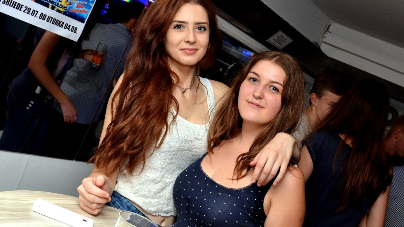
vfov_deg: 26.5
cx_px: 203
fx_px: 482
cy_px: 113
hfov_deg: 45.5
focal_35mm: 45
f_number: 10
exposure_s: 1/6
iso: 800
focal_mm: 28
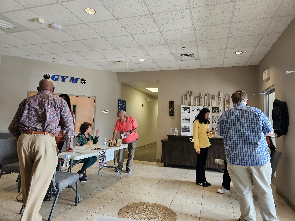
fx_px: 196
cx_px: 148
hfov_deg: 73.9
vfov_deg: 58.9
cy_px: 110
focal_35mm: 23
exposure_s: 1/120
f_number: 1.8
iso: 250
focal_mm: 5.4
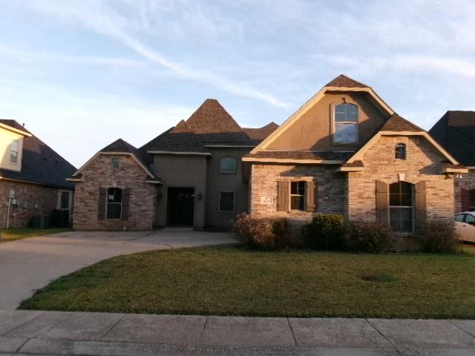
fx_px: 384
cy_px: 178
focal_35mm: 28
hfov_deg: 63.4
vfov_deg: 49.7
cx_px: 238
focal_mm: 5.1
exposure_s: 1/180
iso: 100
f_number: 3.9
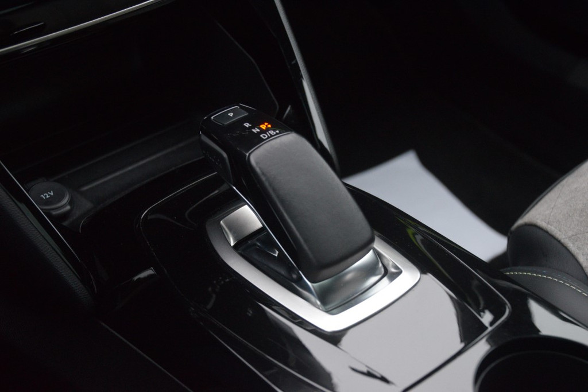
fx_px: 931
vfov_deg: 23.8
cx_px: 294
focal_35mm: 57
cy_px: 196
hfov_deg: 35.0
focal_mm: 38
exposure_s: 1/60
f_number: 4.5
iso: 2800
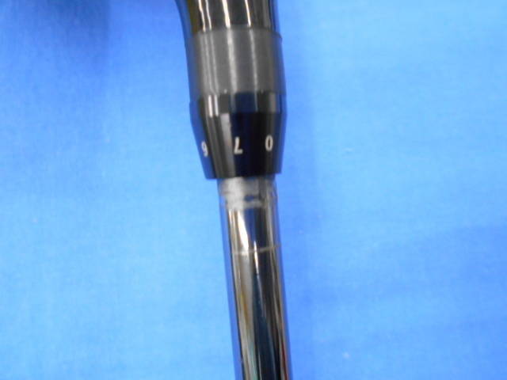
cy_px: 190
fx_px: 381
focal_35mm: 26
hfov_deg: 67.3
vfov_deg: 53.1
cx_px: 254
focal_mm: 4.6
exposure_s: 1/20
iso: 400
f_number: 3.2
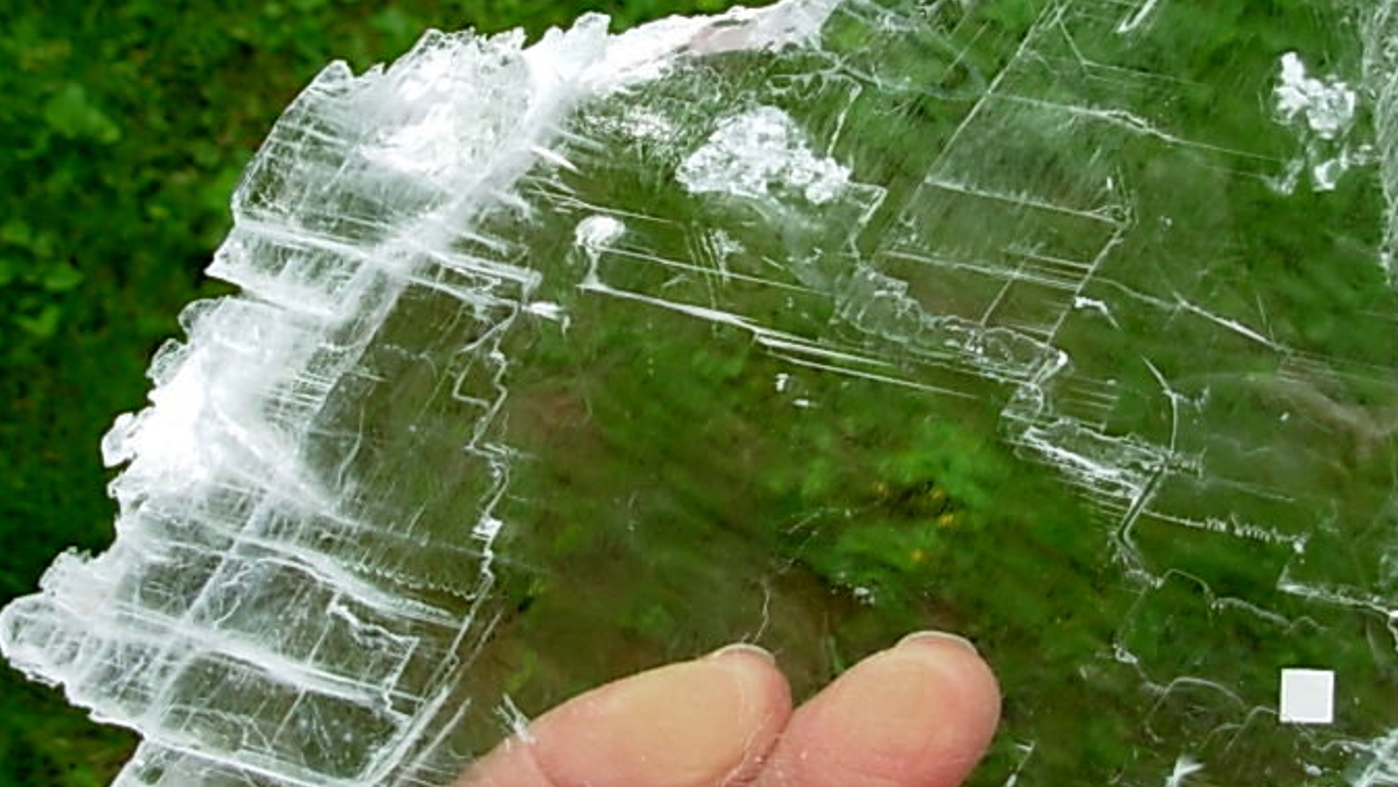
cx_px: 808
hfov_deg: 33.3
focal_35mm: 63
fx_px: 2336
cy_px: 316
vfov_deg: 19.1
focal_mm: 6.3
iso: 50
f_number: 2.9
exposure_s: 1/362
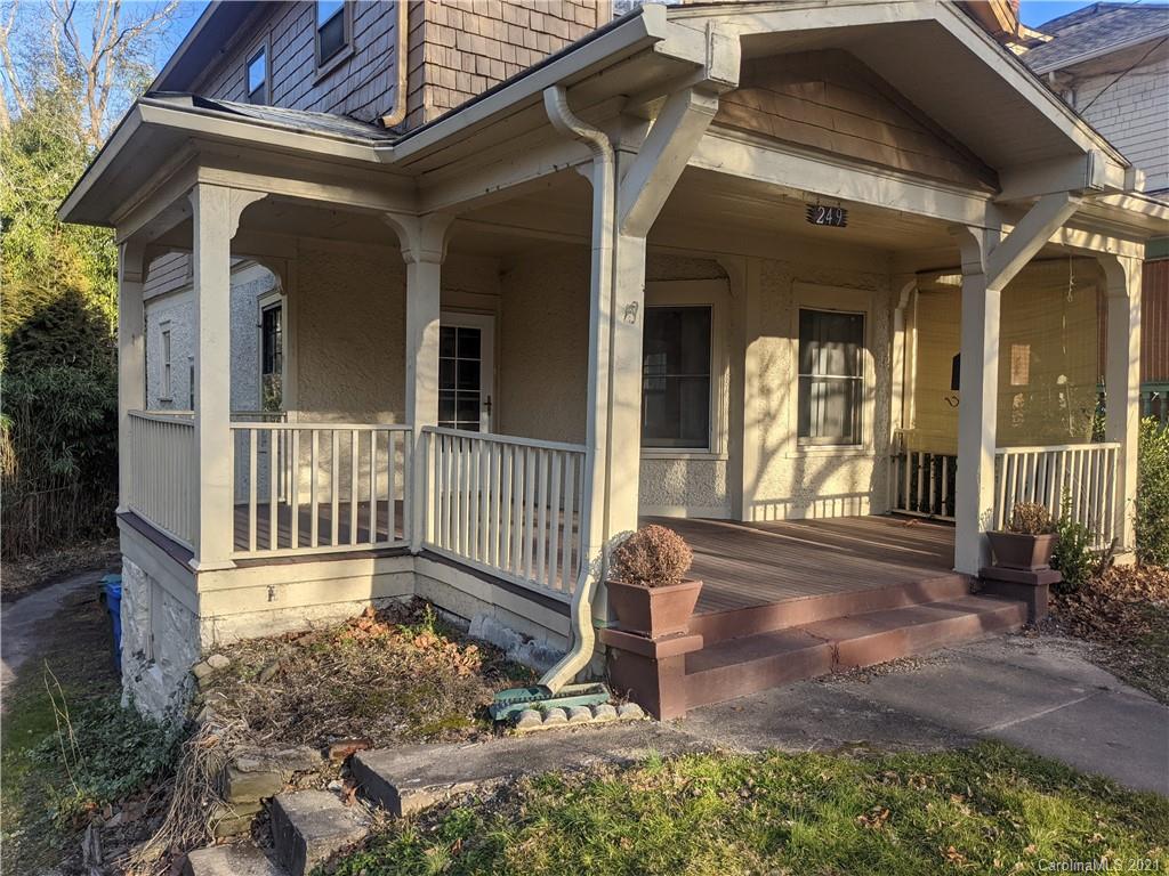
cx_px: 584
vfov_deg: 51.4
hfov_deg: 65.3
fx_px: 912
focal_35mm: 27
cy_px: 438
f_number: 1.73
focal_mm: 4.38
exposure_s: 1/1170
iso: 59
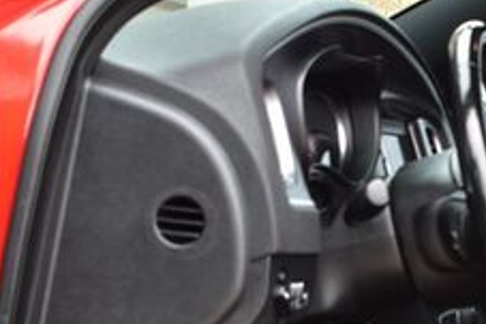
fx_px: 1943
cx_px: 533
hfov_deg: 14.0
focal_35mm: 144
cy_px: 442
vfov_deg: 9.3
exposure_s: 1/50
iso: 400
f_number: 8
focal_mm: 34
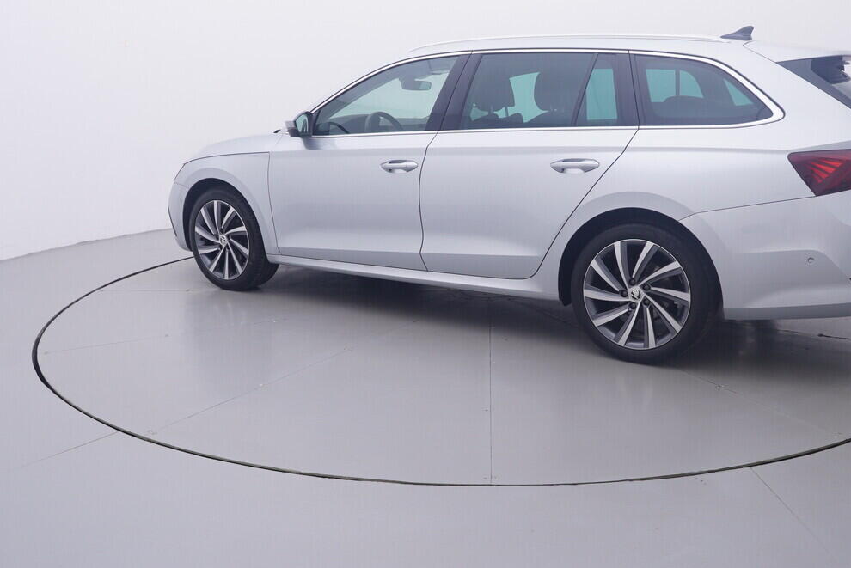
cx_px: 468
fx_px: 774
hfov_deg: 57.5
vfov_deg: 40.3
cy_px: 309
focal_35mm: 33
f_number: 5
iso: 200
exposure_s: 1/80
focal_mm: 15
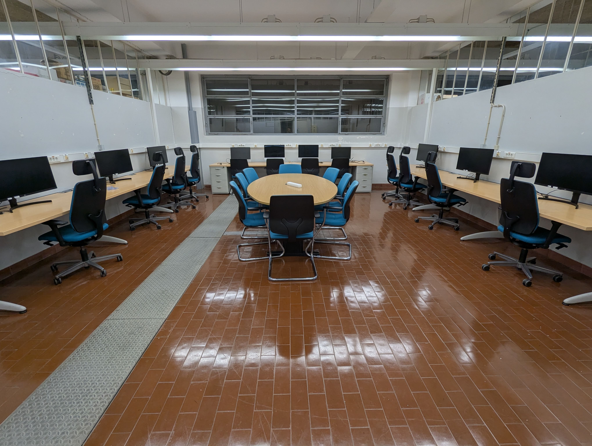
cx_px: 296
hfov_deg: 94.4
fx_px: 274
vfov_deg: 78.2
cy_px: 223
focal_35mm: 16
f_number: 2.2
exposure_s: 1/26
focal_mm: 2.35
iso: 48
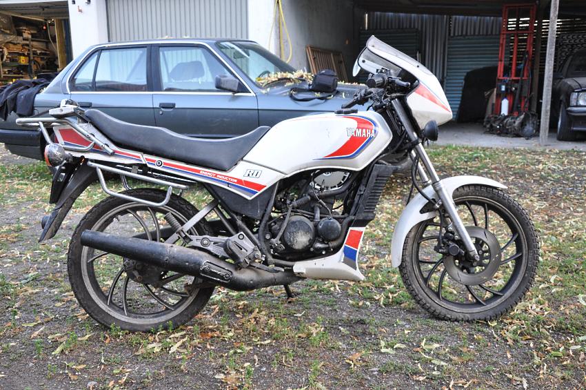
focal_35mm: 33
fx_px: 537
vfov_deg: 39.9
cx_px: 293
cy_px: 195
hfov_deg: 57.3
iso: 400
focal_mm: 22
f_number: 5.6
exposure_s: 1/30
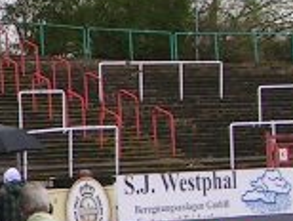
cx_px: -257
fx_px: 1670
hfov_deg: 9.5
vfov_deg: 7.6
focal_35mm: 197
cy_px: 120
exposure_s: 1/60
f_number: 5.6
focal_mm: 5.8
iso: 50
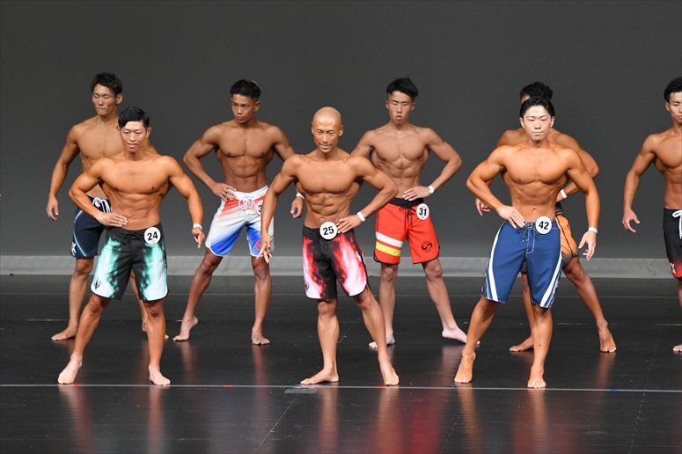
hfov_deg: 8.1
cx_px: 341
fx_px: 4829
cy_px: 227
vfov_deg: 5.4
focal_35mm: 255
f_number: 5.6
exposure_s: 1/400
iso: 4000
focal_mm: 170
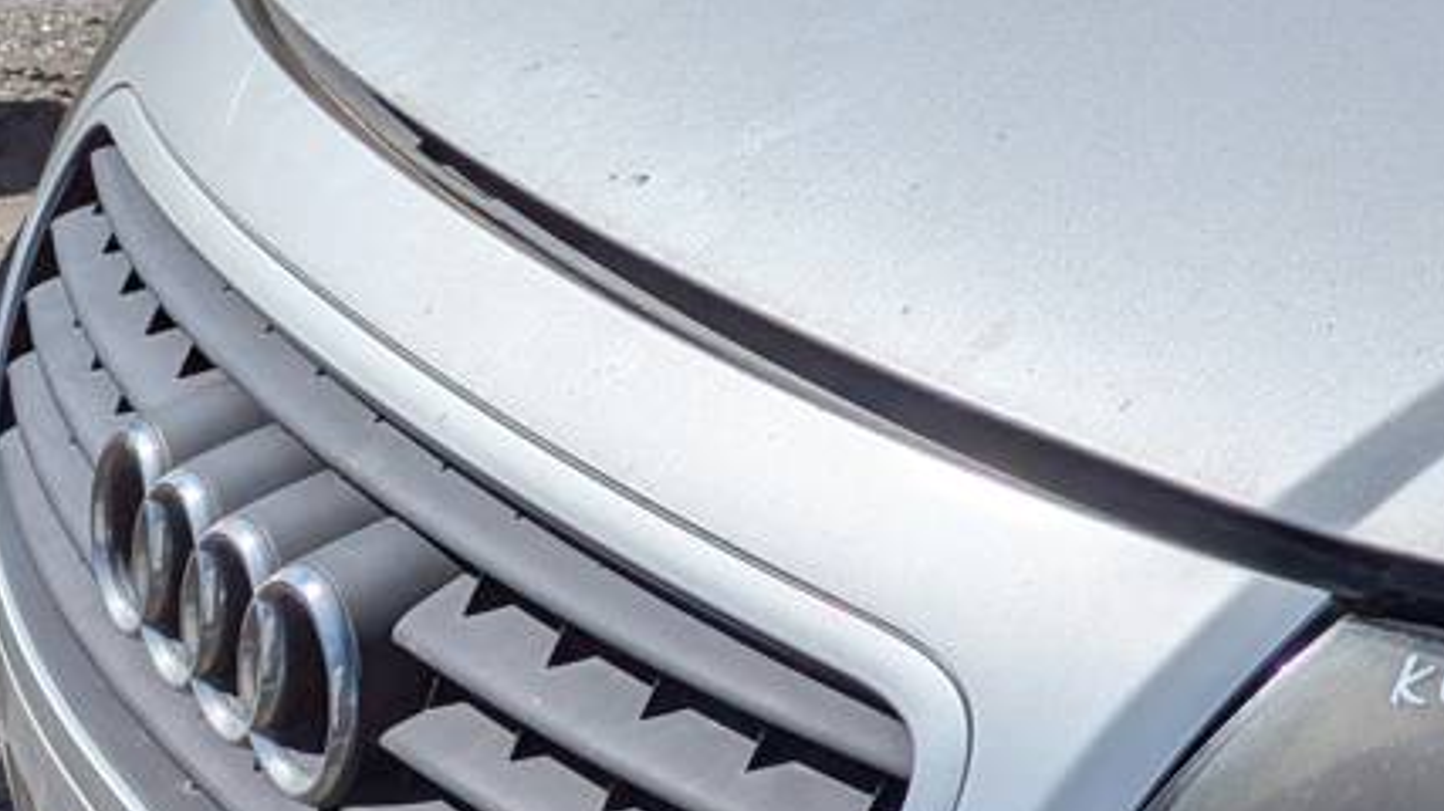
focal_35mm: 88
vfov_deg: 13.7
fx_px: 3369
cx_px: 2354
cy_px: 409
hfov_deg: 19.8
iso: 41
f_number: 1.85
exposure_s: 1/7519
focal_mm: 6.81
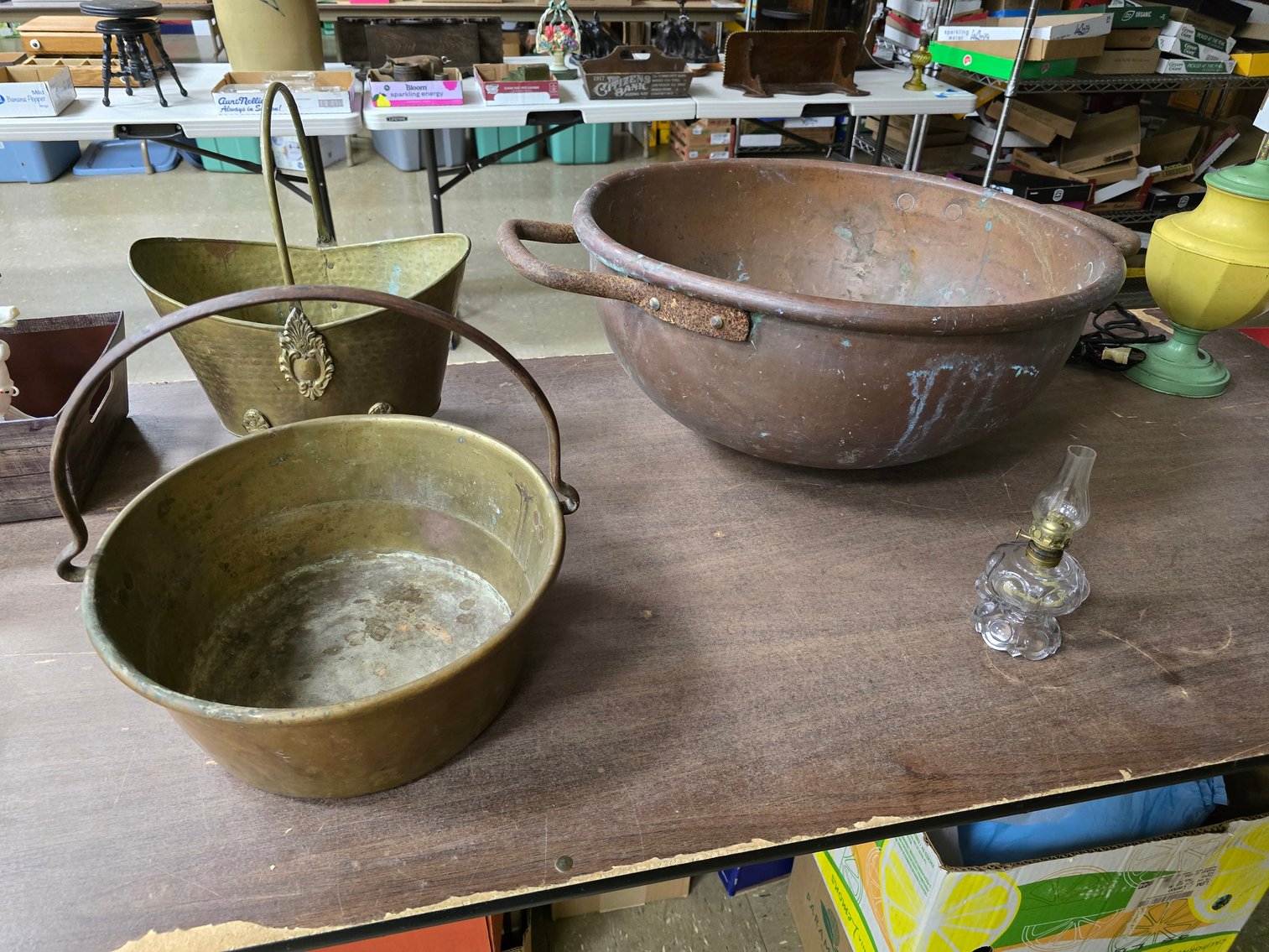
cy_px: 476
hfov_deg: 73.9
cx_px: 634
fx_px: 843
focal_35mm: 23
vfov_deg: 58.9
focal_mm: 6.3
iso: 1000
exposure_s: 1/60
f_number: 1.7
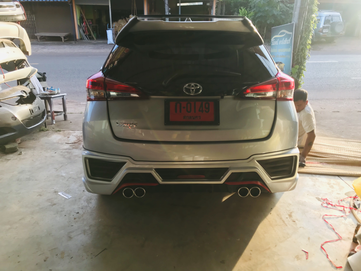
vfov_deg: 49.7
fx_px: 292
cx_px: 180
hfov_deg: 63.4
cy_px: 136
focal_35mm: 28
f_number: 1.8
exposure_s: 1/161
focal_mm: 3.99
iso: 20
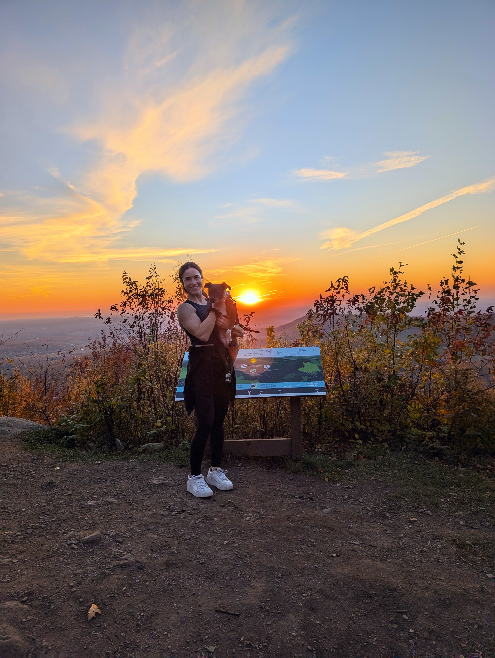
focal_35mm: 24
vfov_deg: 71.5
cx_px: 248
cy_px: 329
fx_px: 456
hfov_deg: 56.9
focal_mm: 6.9
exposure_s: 1/633
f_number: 1.68
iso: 18
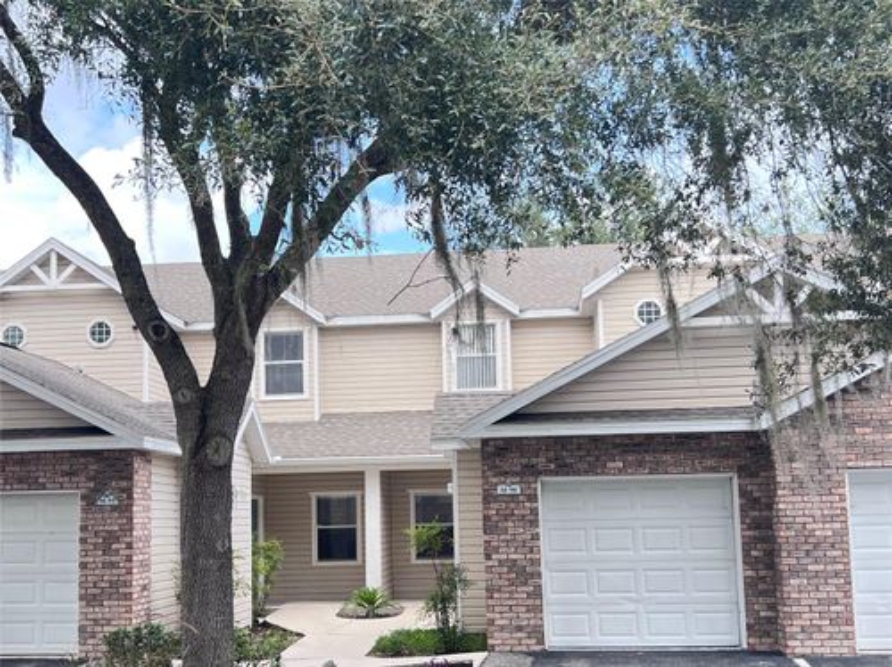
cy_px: 334
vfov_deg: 53.0
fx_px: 669
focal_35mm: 26
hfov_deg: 67.4
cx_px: 446
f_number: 1.5
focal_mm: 5.7
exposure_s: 1/439
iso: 50
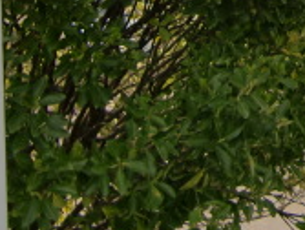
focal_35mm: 107
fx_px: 945
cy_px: -100
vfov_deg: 13.2
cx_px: 444
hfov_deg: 16.8
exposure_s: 1/800
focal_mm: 4.9
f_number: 2.6
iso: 64
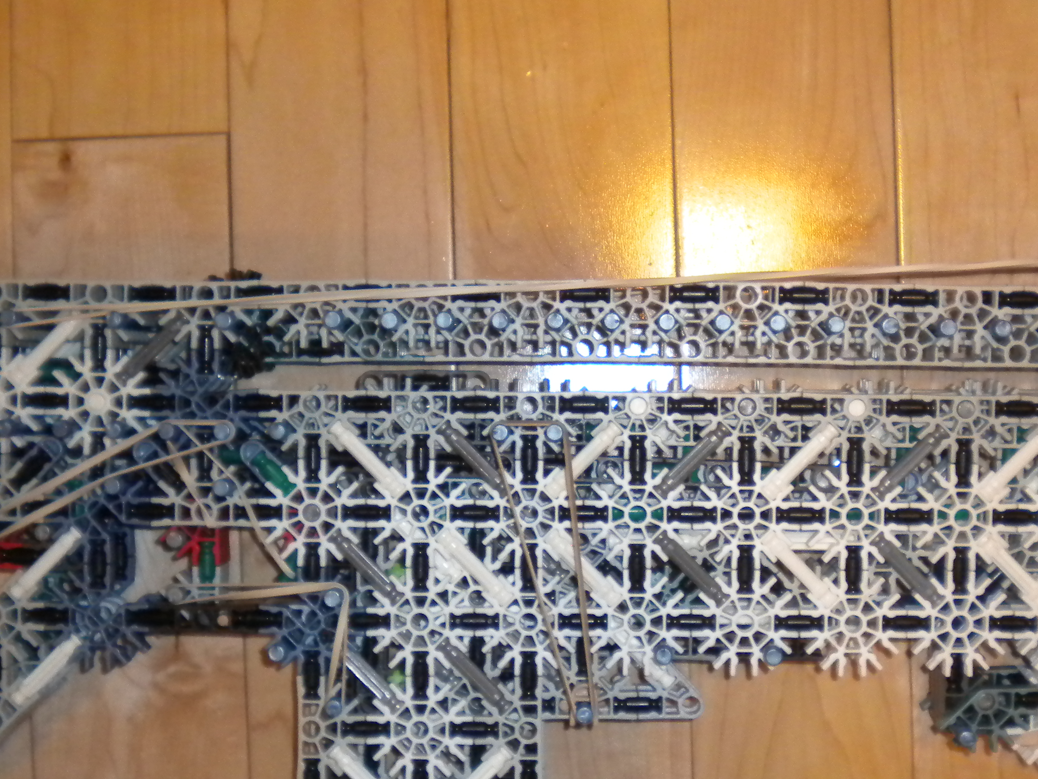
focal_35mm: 52
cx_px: 600
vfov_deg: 28.0
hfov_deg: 36.7
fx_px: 1560
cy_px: 398
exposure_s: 1/30
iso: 400
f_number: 3.1
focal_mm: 6.3
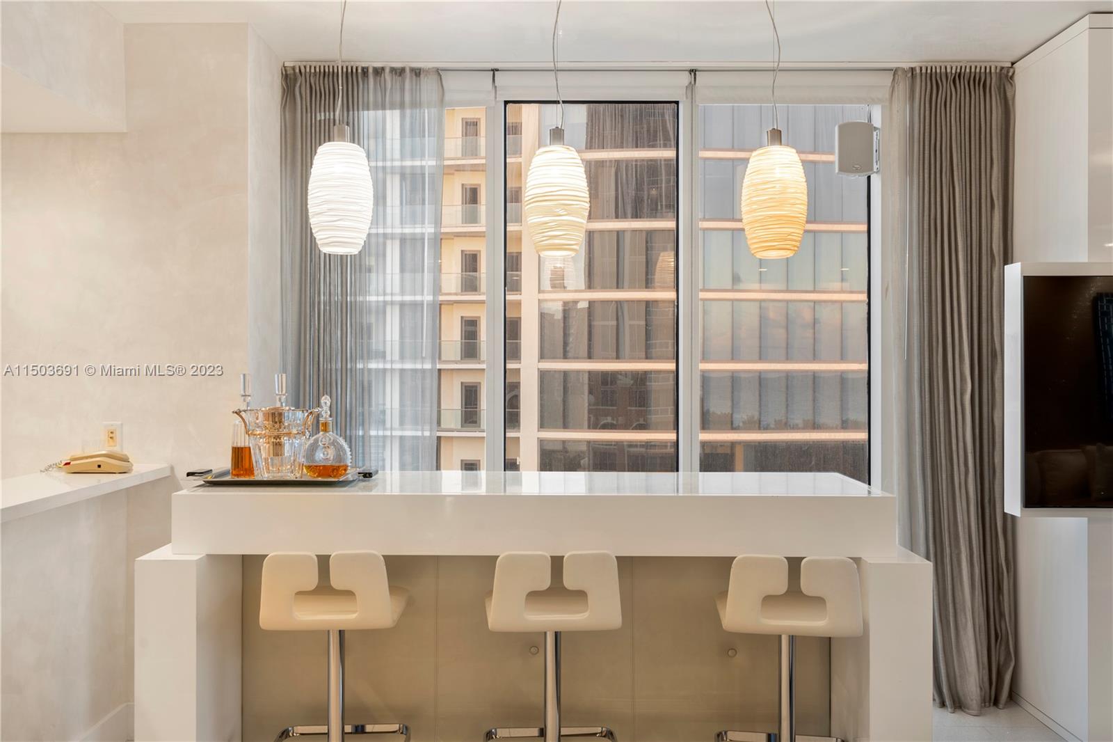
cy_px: 371
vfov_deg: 43.6
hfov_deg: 61.9
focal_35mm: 30
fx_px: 927
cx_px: 556
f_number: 9
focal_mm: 30
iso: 100
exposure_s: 1/1.25
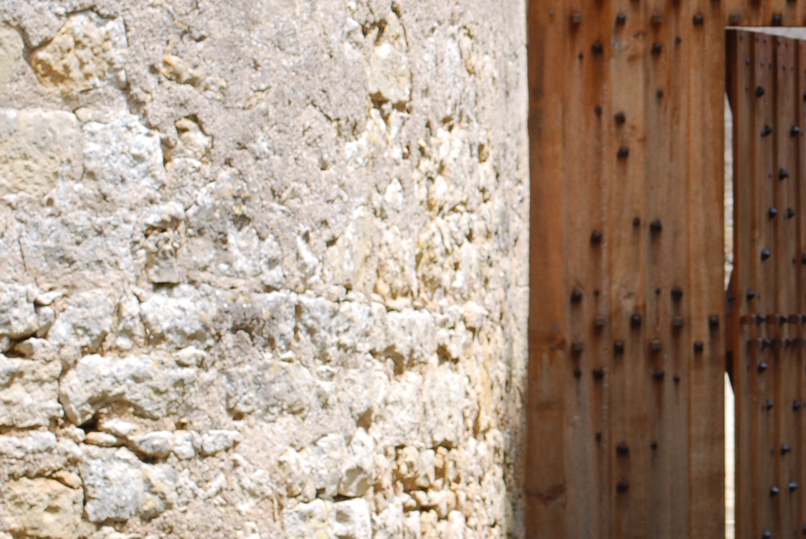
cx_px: 1043
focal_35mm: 230
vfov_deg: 6.0
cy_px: 125
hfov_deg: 8.8
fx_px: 5165
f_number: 7.1
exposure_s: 1/160
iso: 100
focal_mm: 55
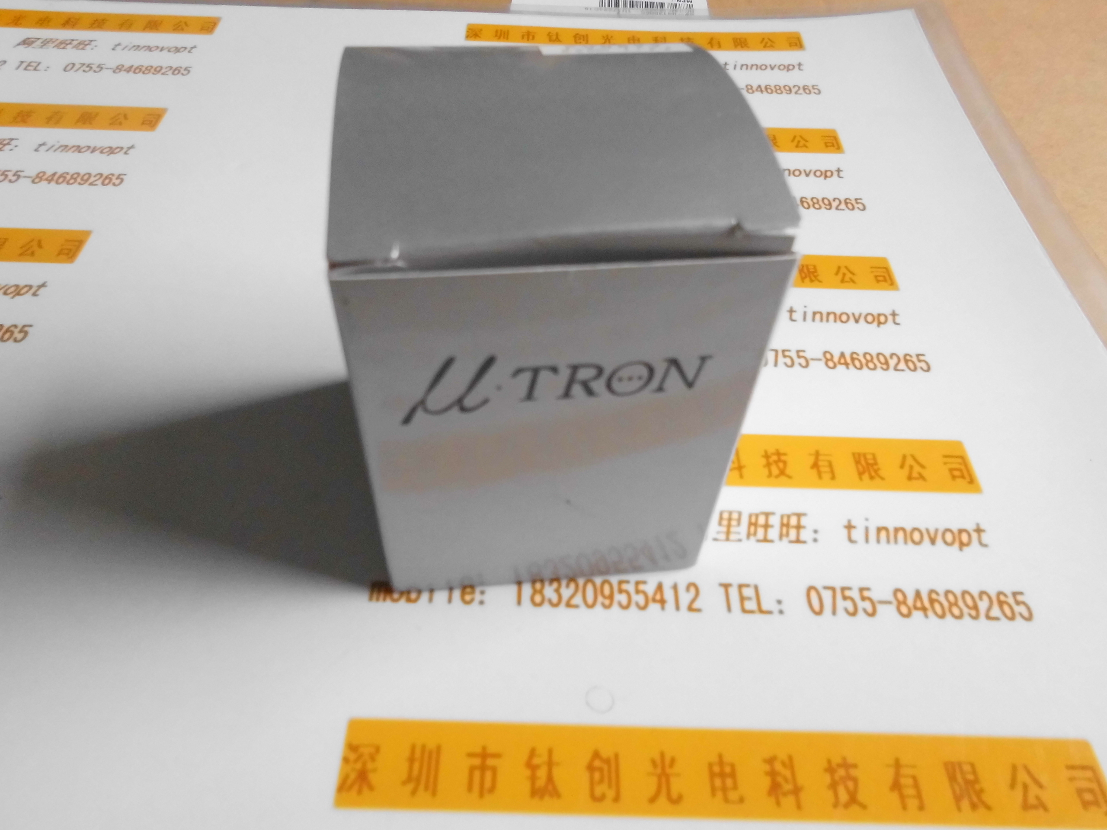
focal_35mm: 26
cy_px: 415
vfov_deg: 53.1
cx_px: 554
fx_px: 831
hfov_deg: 67.3
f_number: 3.2
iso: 400
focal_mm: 4.6
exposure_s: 1/60
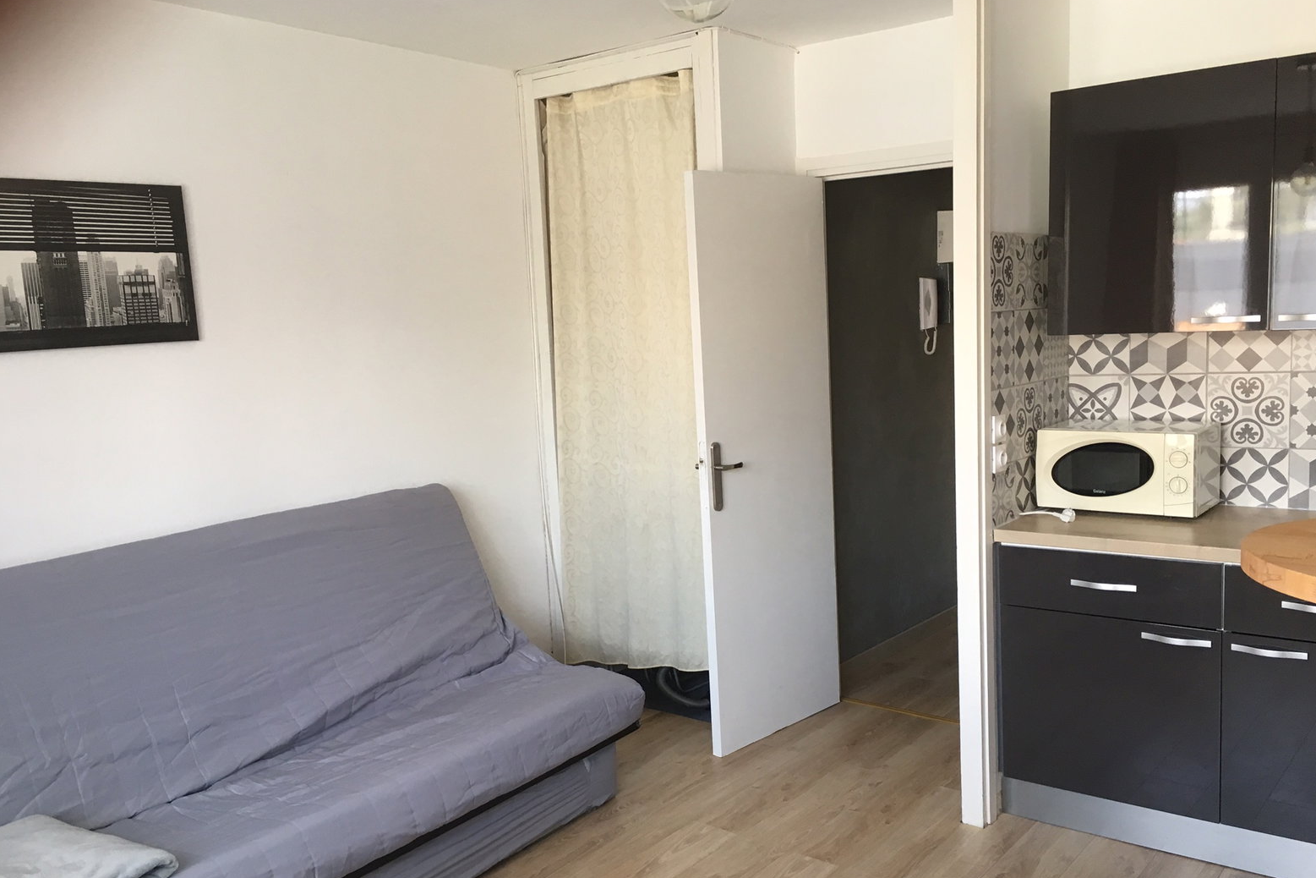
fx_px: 1133
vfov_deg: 42.3
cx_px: 659
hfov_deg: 60.3
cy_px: 475
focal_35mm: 31
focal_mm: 4.15
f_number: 2.2
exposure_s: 1/33
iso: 100
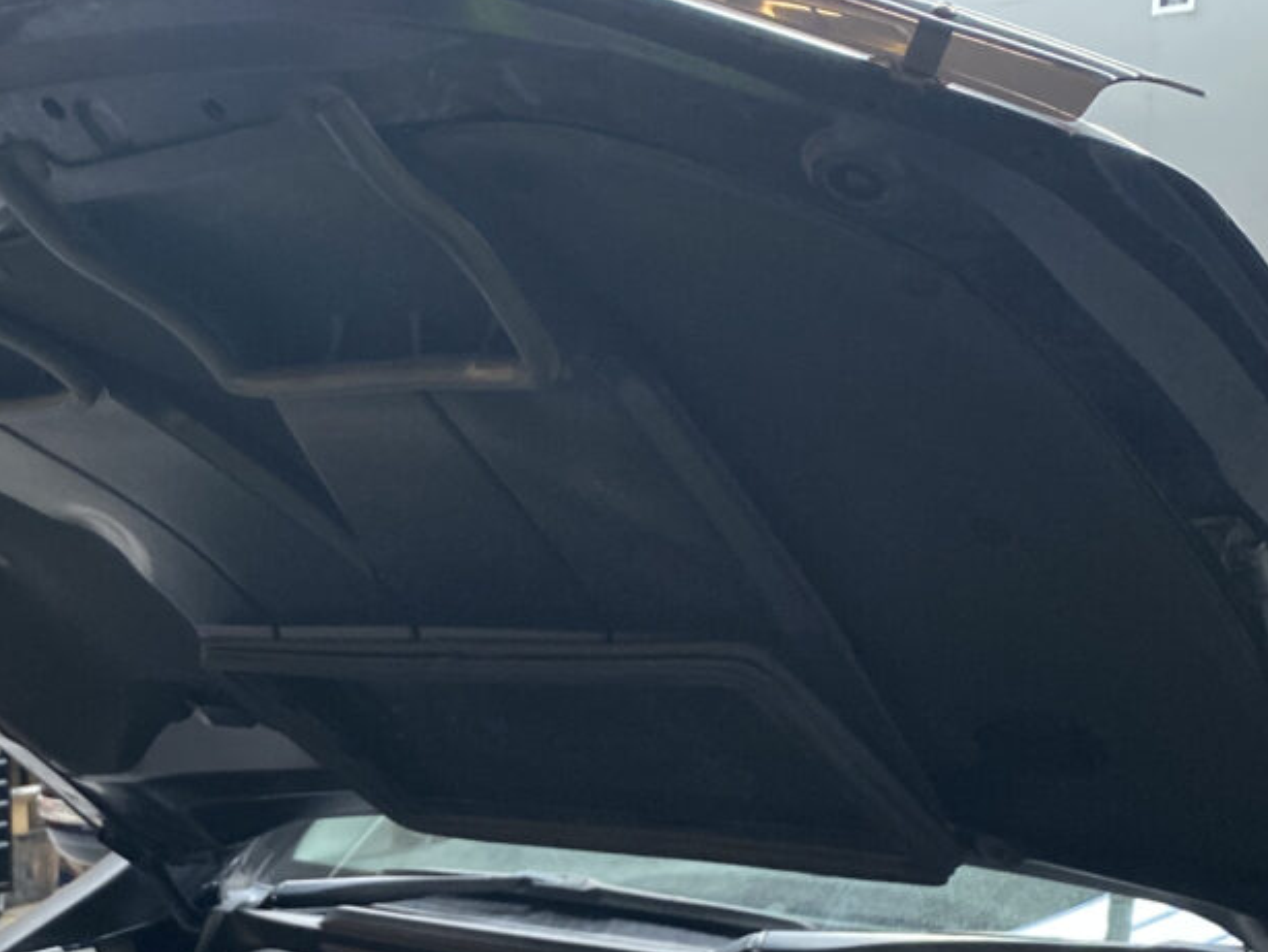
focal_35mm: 65
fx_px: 2382
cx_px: 194
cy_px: 1064
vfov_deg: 21.4
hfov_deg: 28.9
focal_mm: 4.25
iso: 160
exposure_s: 1/60
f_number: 1.8
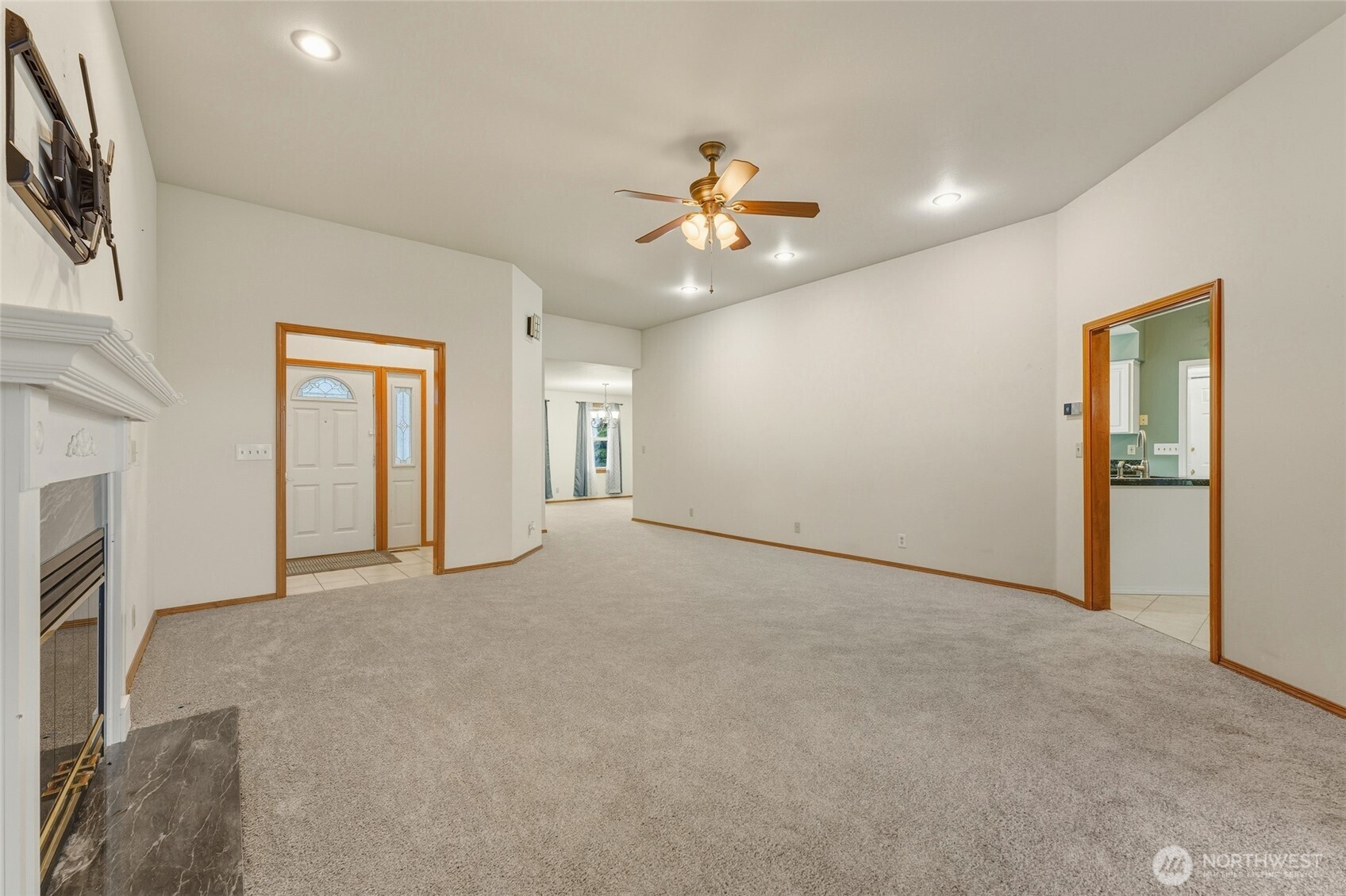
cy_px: 448
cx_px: 673
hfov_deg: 104.3
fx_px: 523
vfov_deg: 81.2
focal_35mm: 14
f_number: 9
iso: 400
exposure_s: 1/50
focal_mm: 14
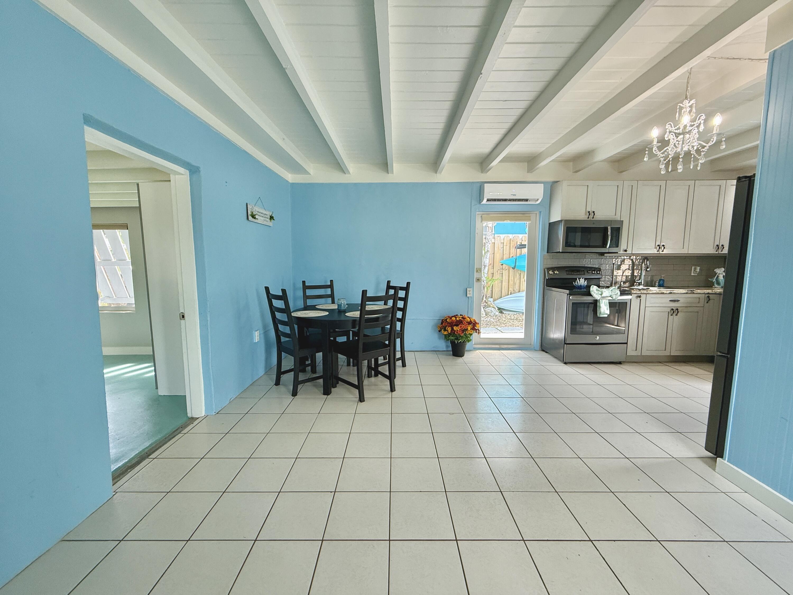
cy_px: 298
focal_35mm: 14
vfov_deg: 85.7
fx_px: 321
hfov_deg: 102.1
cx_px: 396
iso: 125
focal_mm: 2.22
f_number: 2.2
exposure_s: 1/99
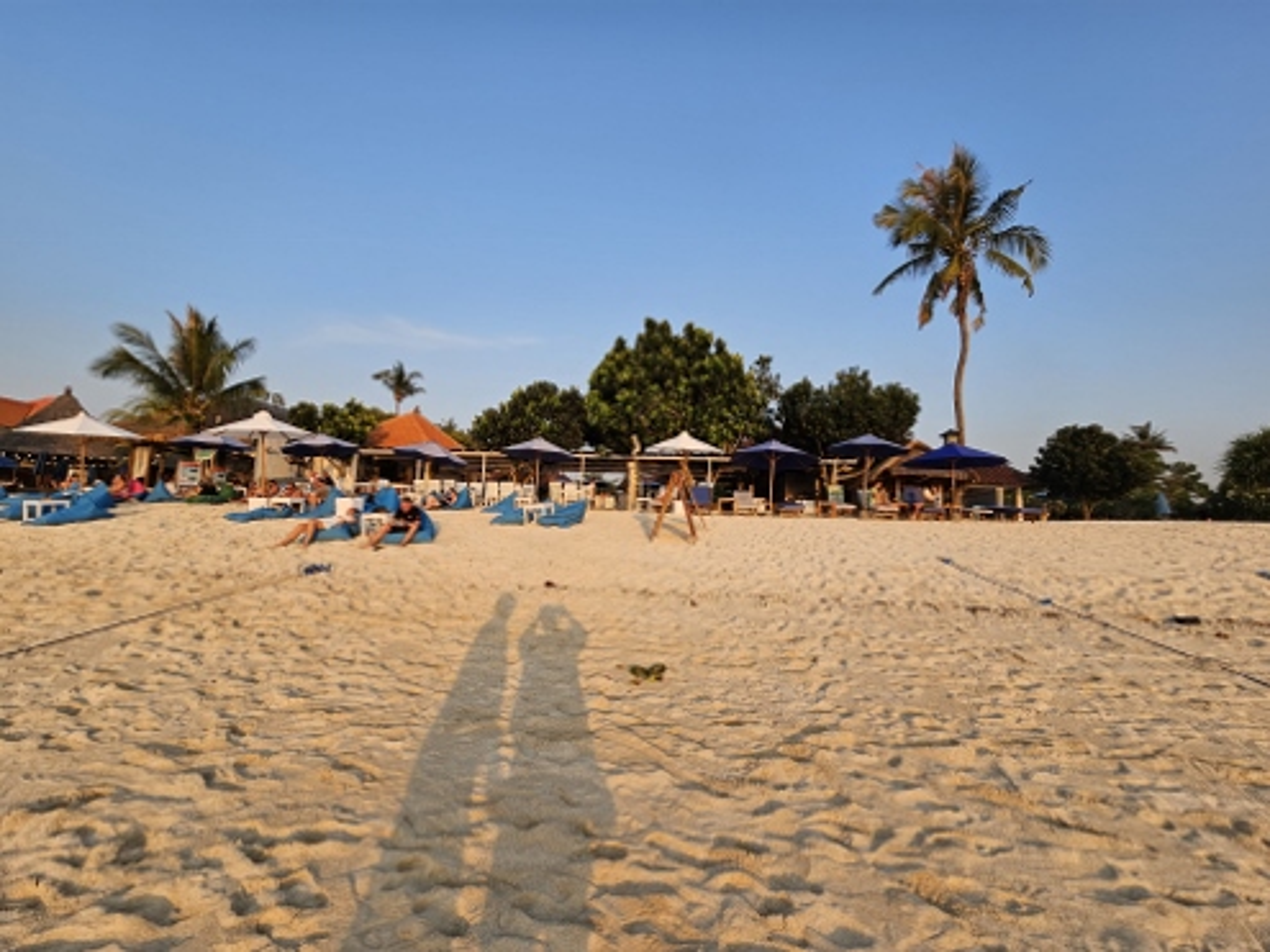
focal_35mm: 13
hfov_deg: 106.2
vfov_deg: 89.9
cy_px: 476
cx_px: 635
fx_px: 477
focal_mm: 2.2
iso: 50
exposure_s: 1/655
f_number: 2.2
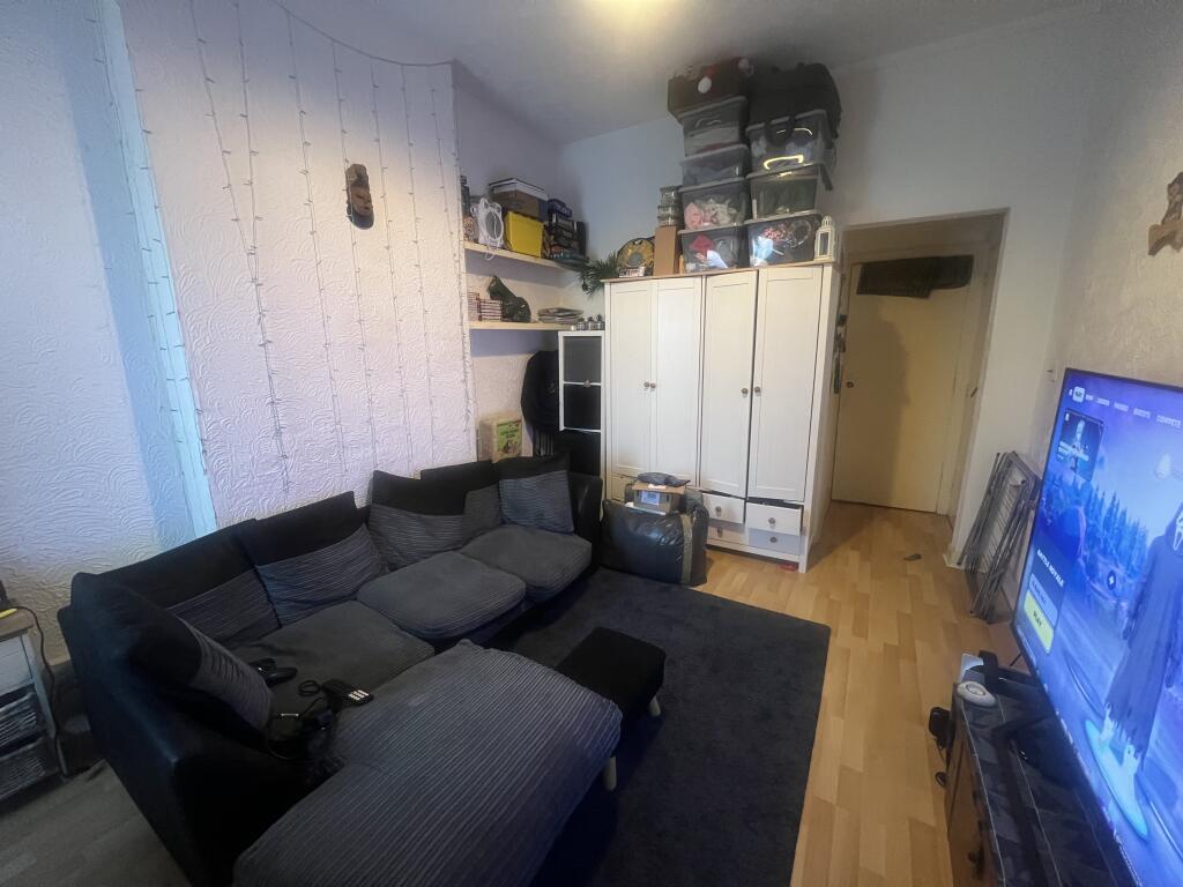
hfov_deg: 106.2
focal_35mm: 13
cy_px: 444
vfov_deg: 89.9
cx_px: 592
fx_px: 444
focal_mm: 1.57
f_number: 1.8
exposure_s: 1/60
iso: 800
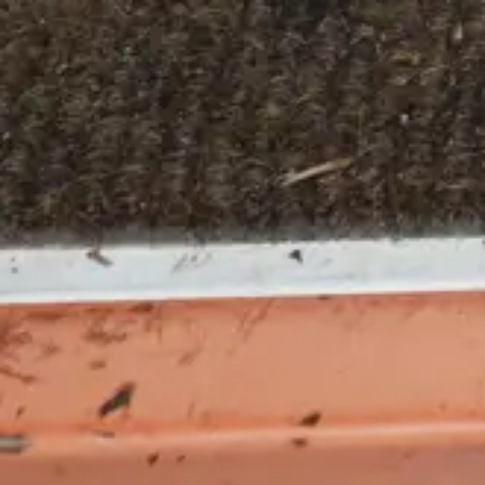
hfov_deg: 7.3
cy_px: -266
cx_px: 1502
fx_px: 3313
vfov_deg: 8.2
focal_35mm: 209
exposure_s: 1/60
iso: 400
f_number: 4.1
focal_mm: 19
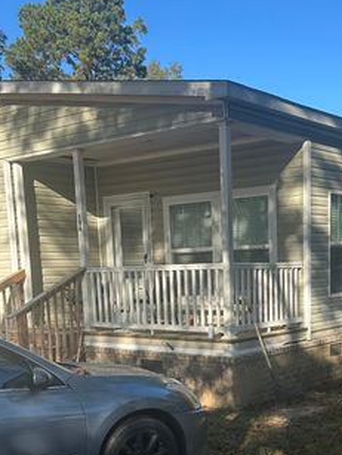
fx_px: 685
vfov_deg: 35.8
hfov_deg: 27.9
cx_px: 222
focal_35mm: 52
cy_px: 352
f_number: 1.78
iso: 80
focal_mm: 6.86
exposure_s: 1/1541
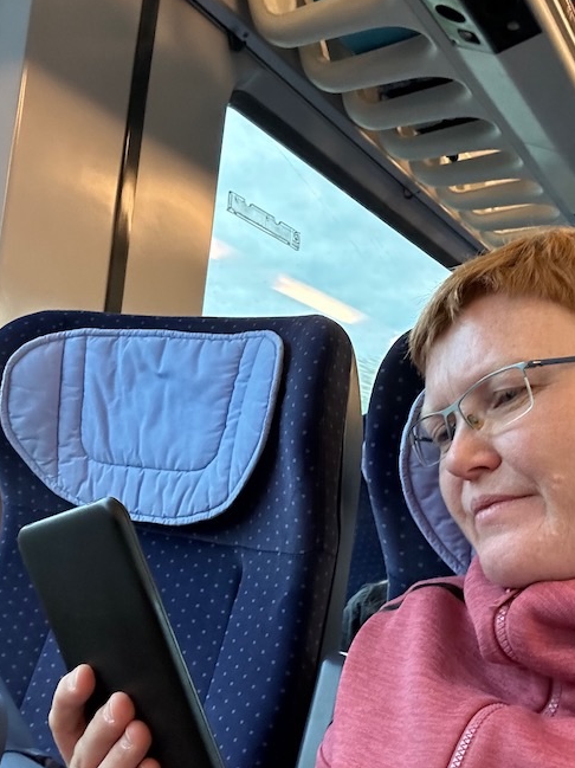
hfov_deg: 38.6
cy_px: 430
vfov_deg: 50.1
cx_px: 309
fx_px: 820
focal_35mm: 37
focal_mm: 2.69
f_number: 1.9
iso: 320
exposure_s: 1/60
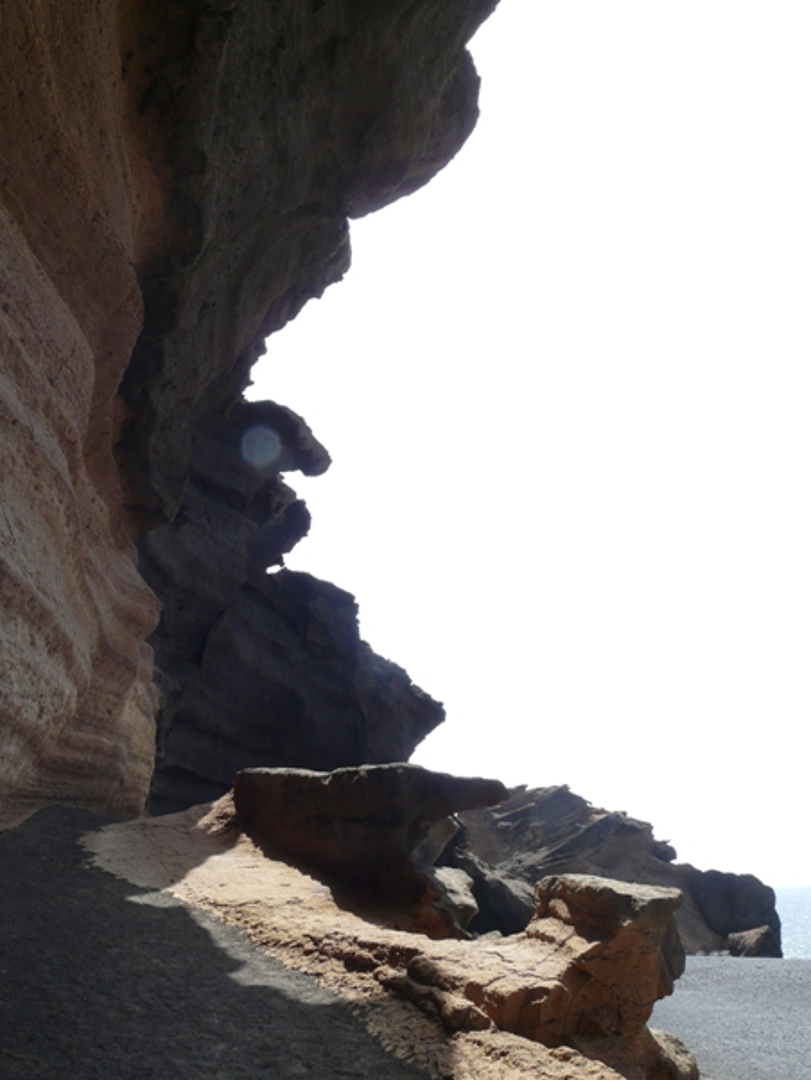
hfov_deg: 45.4
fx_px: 968
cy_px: 580
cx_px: 366
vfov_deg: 58.3
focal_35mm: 31
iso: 100
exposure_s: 1/250
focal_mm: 4.6
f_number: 5
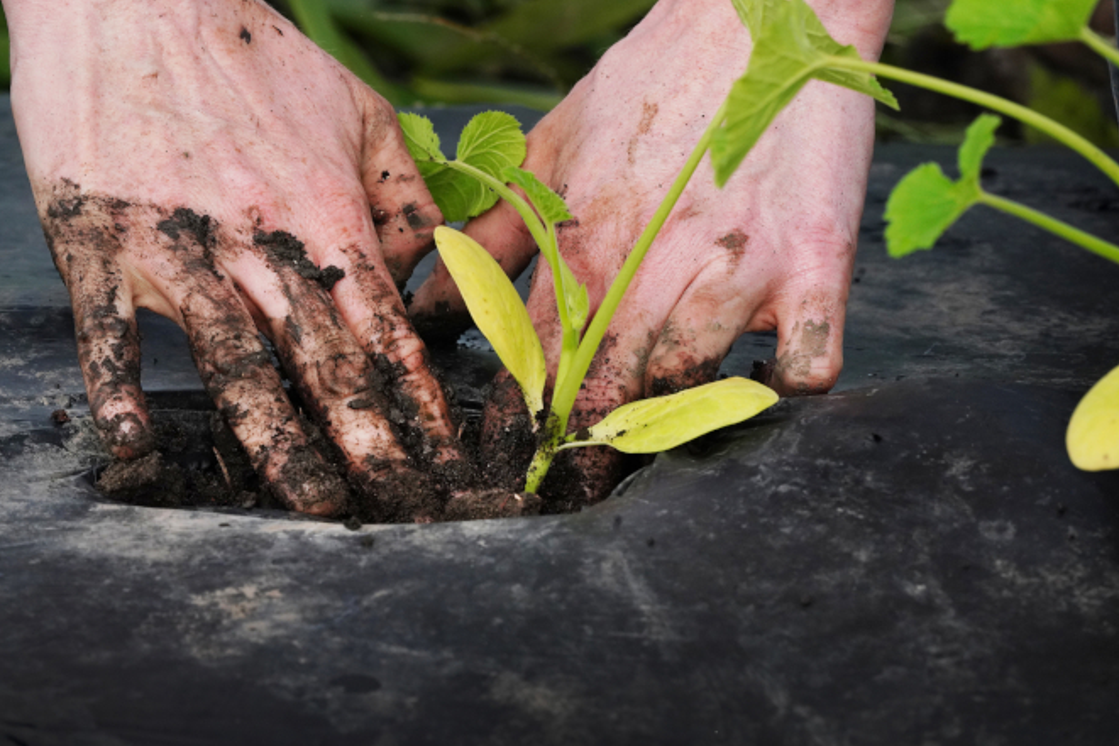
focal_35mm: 454
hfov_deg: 4.5
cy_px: 381
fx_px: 14114
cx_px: 591
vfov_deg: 3.0
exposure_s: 1/1250
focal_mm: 400
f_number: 14
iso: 1600
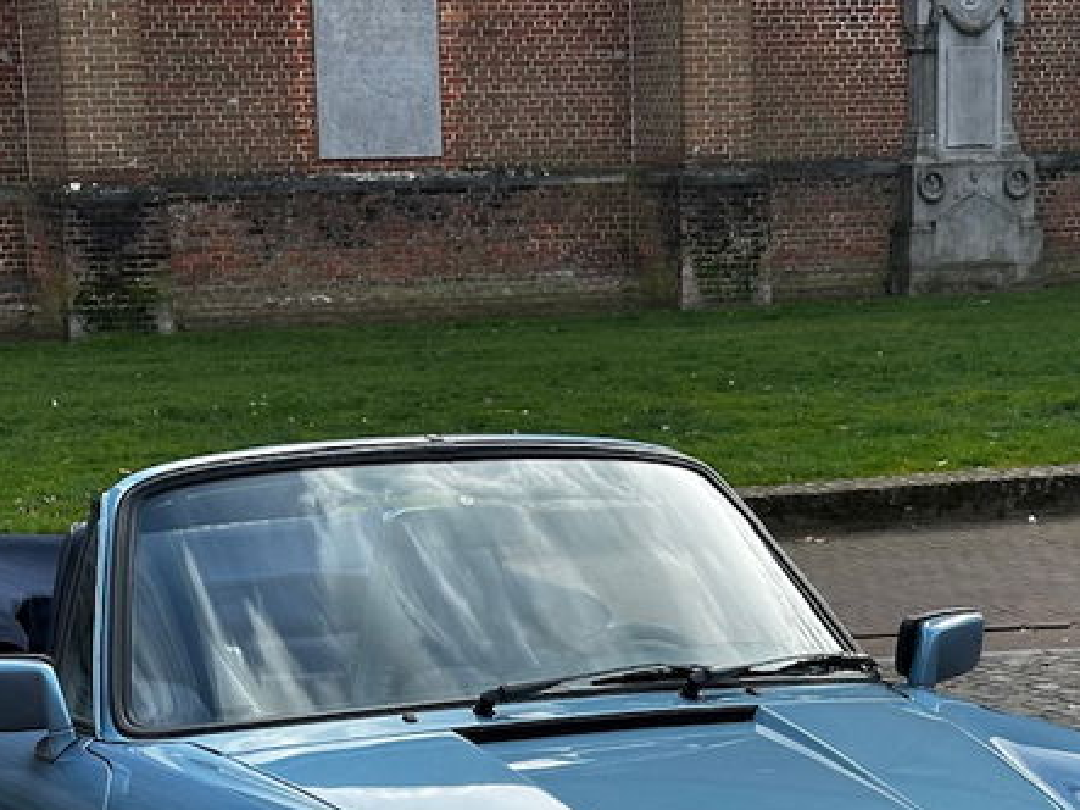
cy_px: 917
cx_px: 600
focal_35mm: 111
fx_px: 3462
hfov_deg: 17.7
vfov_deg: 13.1
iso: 64
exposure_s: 1/1357
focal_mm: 6.86
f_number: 1.78
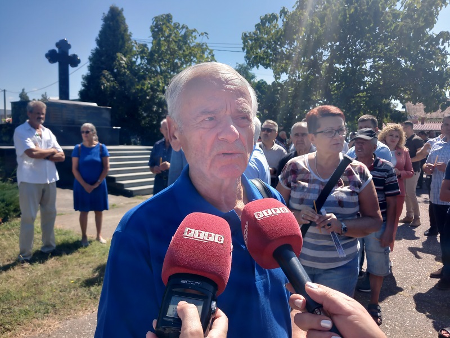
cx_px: 225
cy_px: 169
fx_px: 351
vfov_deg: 51.4
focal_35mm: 27
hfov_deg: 65.3
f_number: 1.8
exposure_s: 1/227
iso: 20
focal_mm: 4
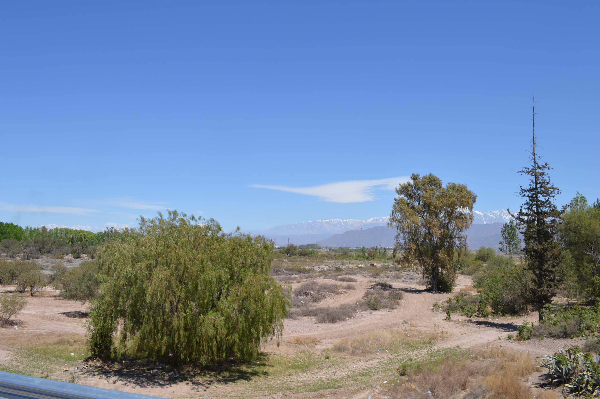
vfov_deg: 43.5
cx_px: 300
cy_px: 200
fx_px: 500
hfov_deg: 62.0
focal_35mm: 30
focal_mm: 20
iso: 100
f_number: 9
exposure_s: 1/320
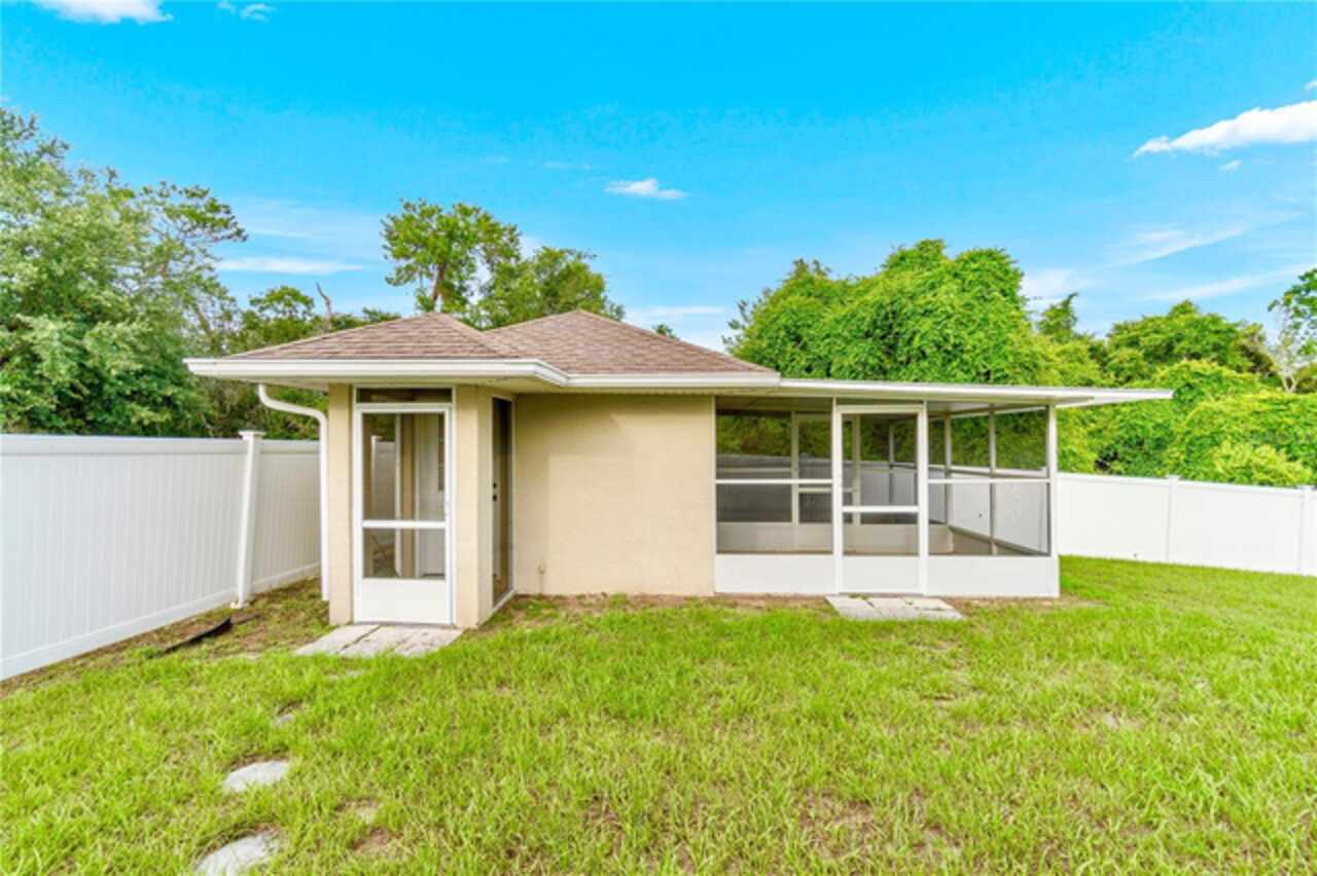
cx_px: 658
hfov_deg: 100.4
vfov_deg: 77.3
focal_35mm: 15
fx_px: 548
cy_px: 438
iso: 100
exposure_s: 1/100
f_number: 8
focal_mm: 10
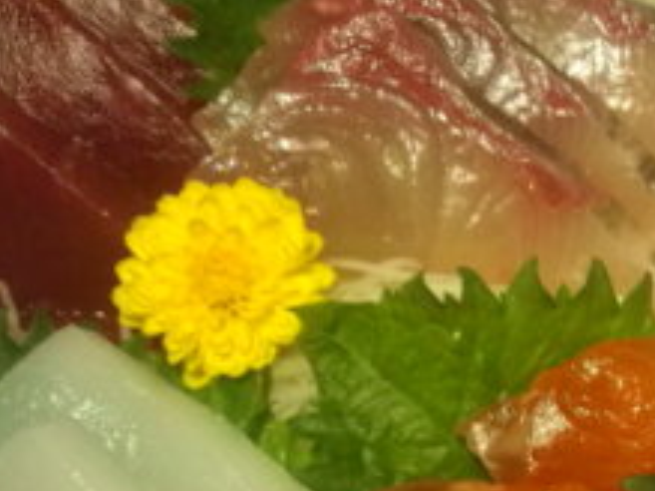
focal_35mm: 73
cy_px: 391
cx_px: 520
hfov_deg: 26.2
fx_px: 1381
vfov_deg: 19.9
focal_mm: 3.3
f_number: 2.8
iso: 102
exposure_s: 1/8.29
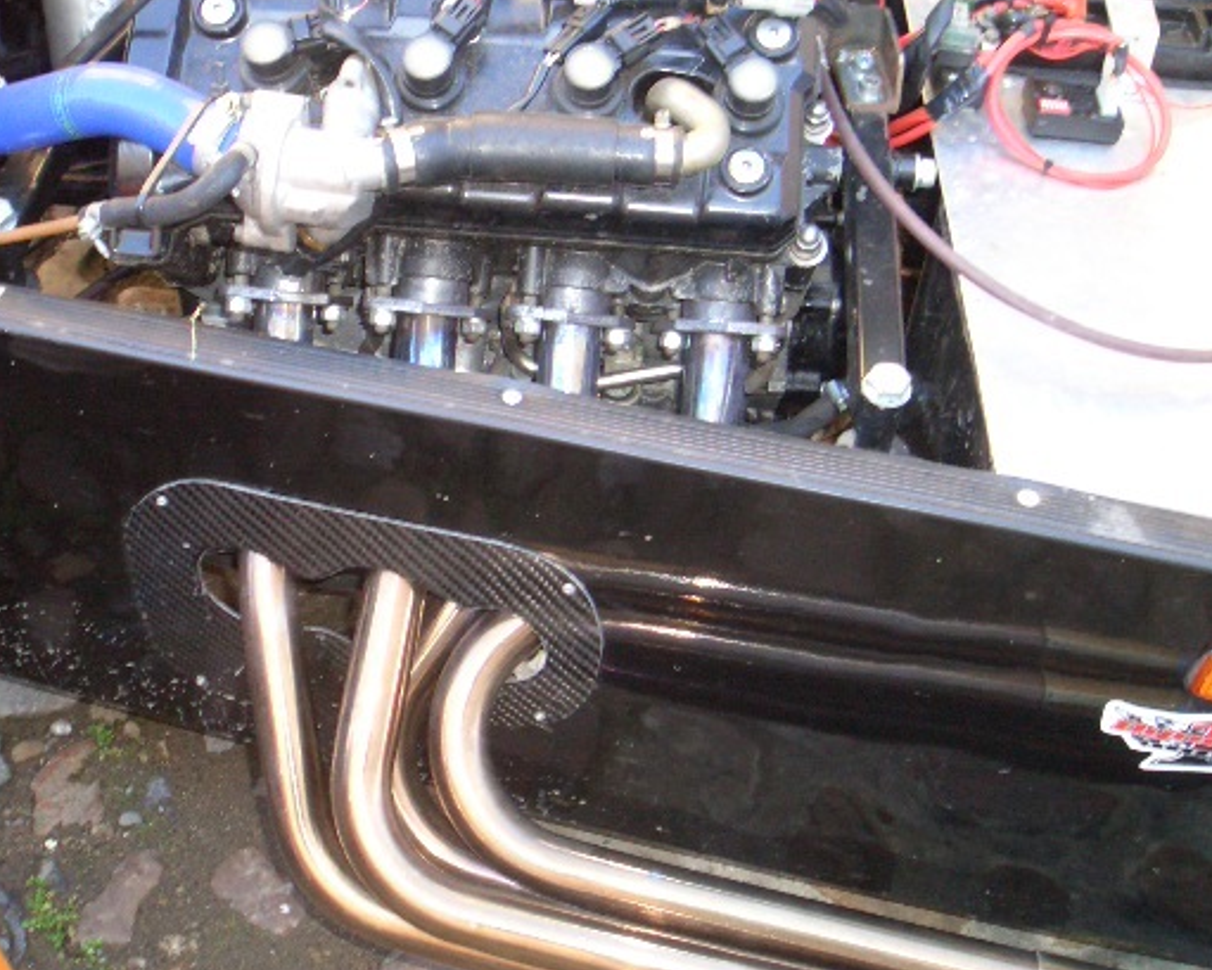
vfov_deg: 34.1
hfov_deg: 41.8
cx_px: 481
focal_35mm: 44
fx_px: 1579
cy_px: 451
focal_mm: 4.8
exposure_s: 1/40
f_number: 4
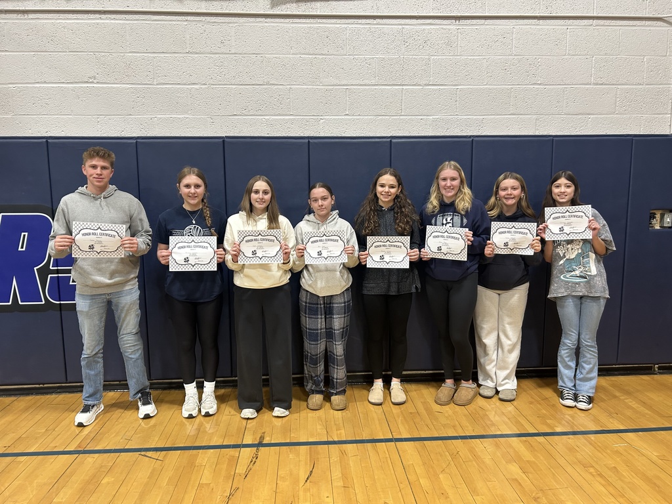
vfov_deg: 53.1
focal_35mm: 26
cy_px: 252
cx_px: 336
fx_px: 505
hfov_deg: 67.3
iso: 100
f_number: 1.5
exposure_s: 1/60
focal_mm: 5.7
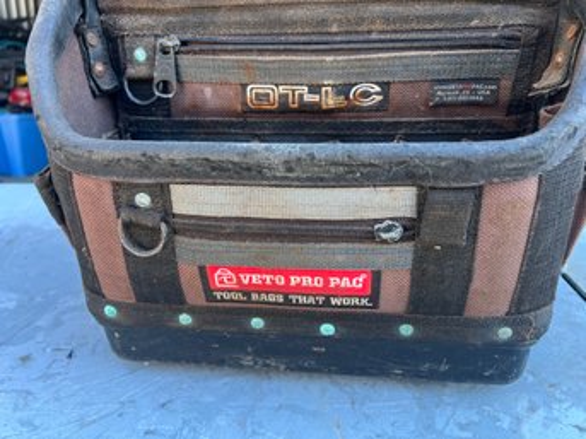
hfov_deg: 67.3
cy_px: 220
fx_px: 440
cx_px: 293
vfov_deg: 53.0
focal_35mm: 26
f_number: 1.5
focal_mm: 5.7
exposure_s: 1/121
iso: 64
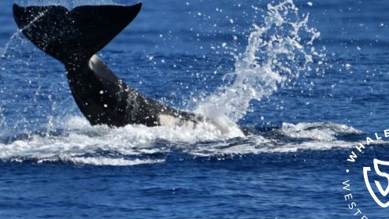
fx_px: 10491
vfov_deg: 1.2
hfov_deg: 2.1
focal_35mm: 1017
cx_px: 135
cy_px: 27
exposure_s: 1/8000
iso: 800
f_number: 6.3
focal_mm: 600
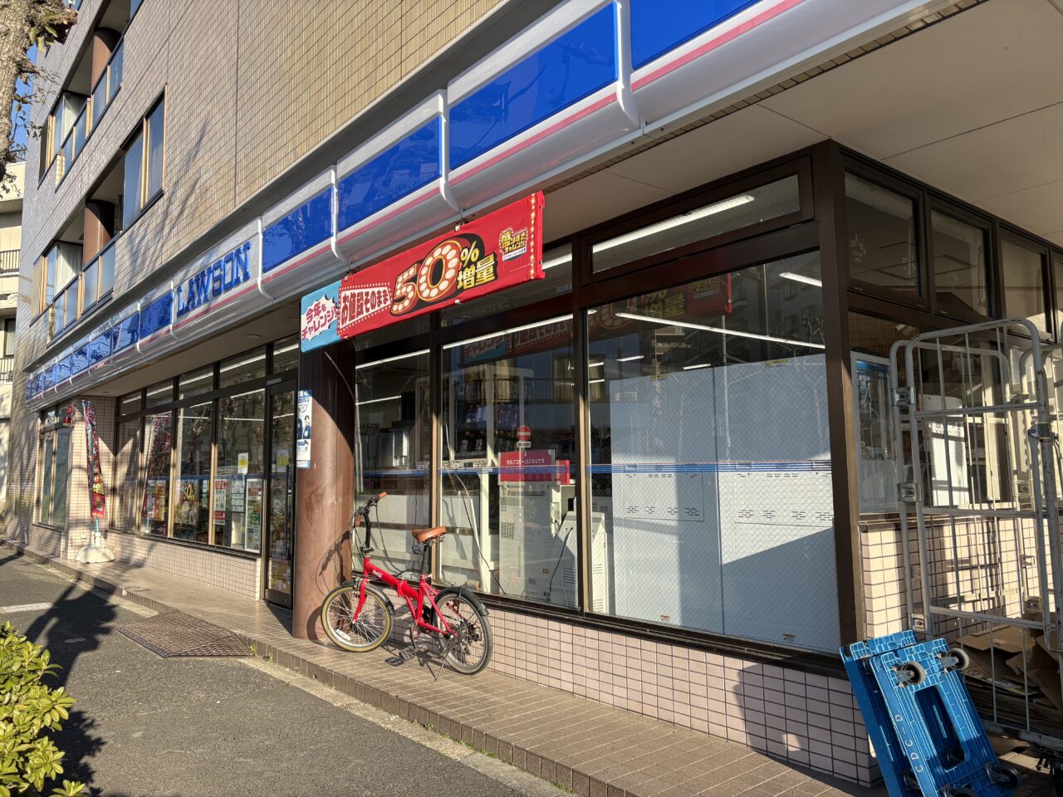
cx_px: 532
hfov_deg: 67.3
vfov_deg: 53.1
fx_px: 798
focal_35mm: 26
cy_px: 398
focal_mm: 5.96
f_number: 1.6
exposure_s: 1/1587
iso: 50
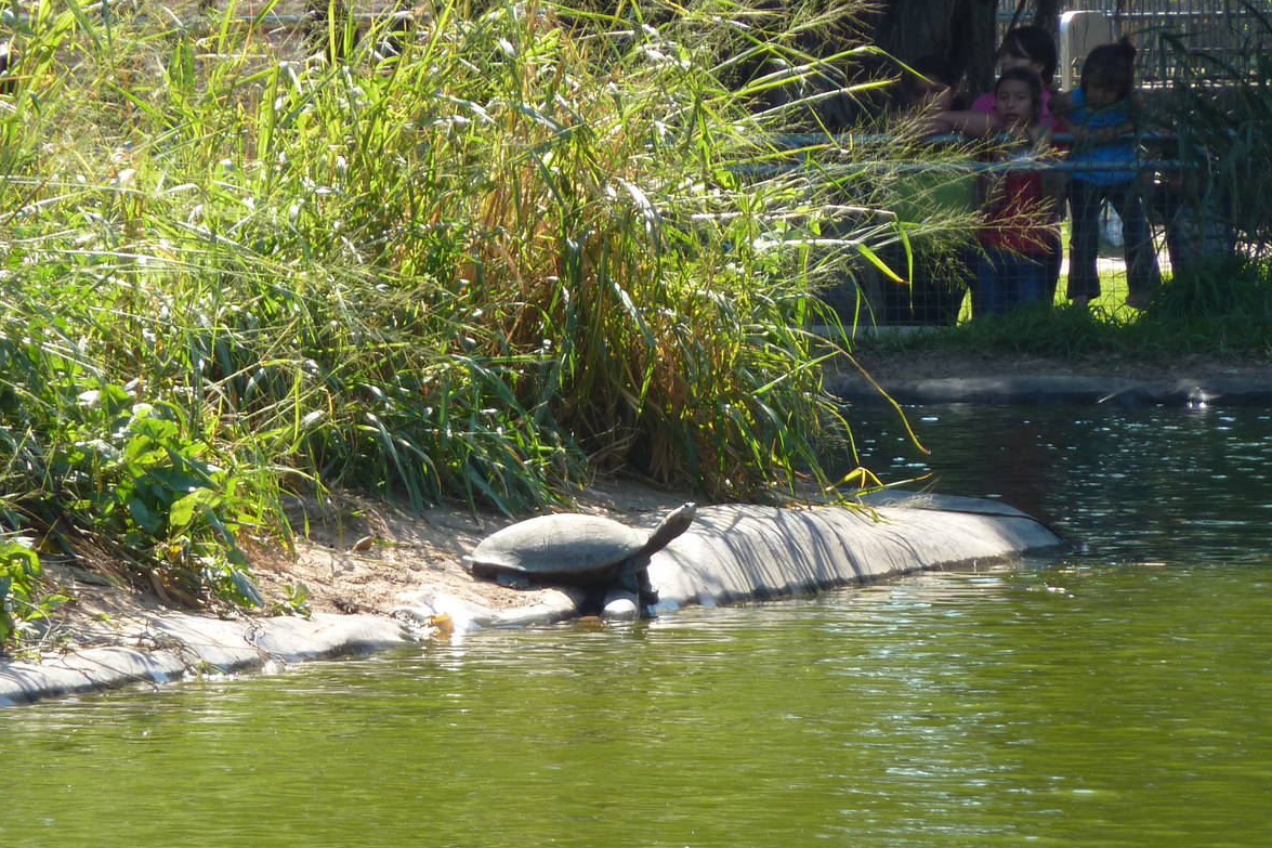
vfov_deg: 3.2
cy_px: 534
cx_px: 552
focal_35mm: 425
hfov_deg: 4.9
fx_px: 15014
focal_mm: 49.2
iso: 80
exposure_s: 1/125
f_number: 4.9
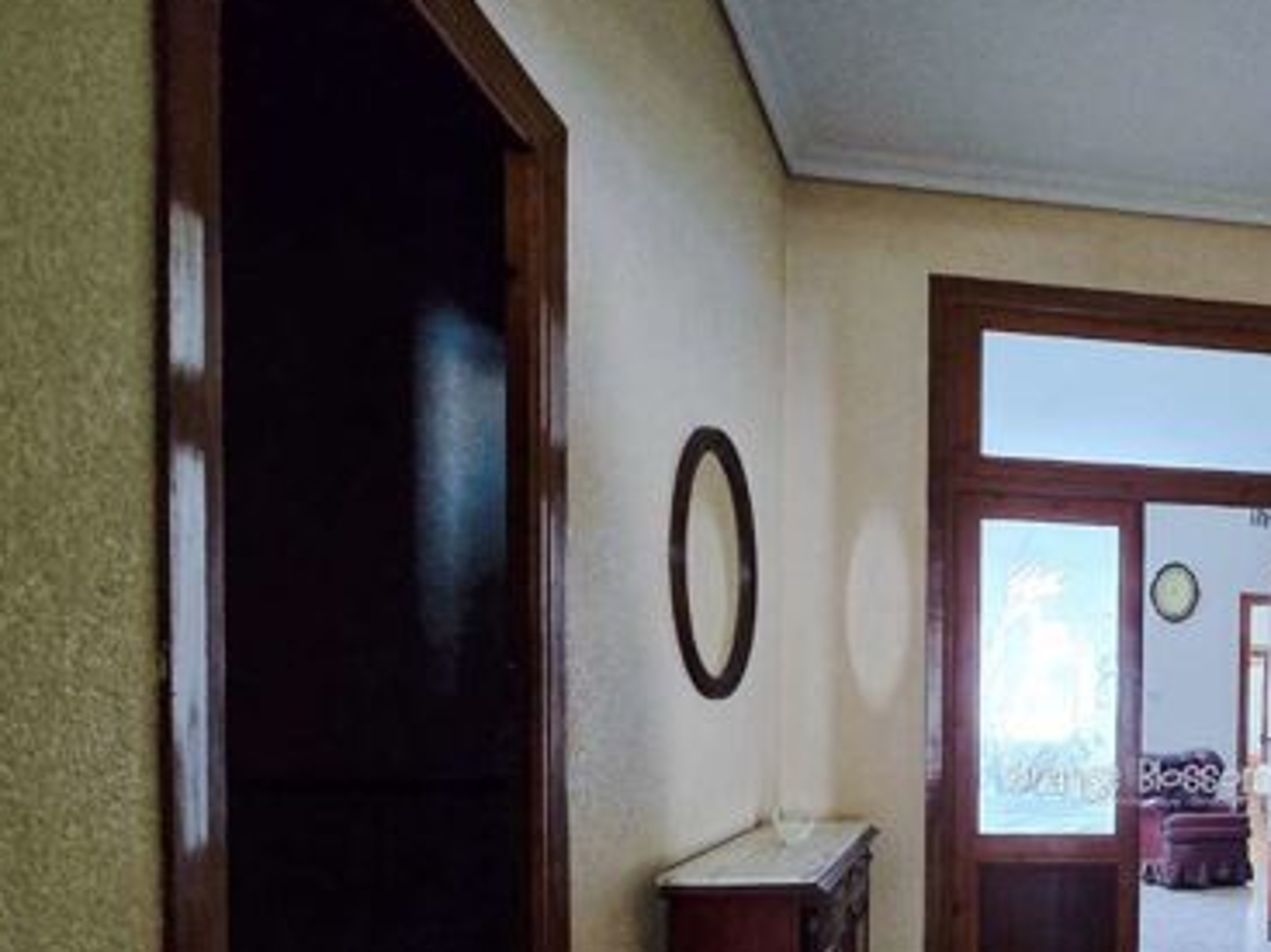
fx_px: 918
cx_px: 1176
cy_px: 779
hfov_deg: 58.0
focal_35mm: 25
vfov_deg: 51.0
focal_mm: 2.2
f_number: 2.2
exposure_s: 1/50.3
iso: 1000
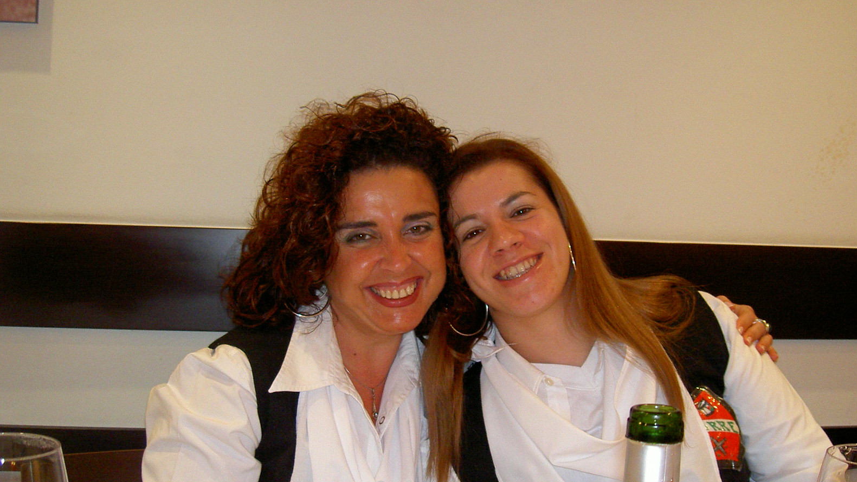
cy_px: 255
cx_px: 429
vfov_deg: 27.7
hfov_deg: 47.4
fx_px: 977
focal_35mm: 43
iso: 100
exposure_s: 1/59.5
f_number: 2.8
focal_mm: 8
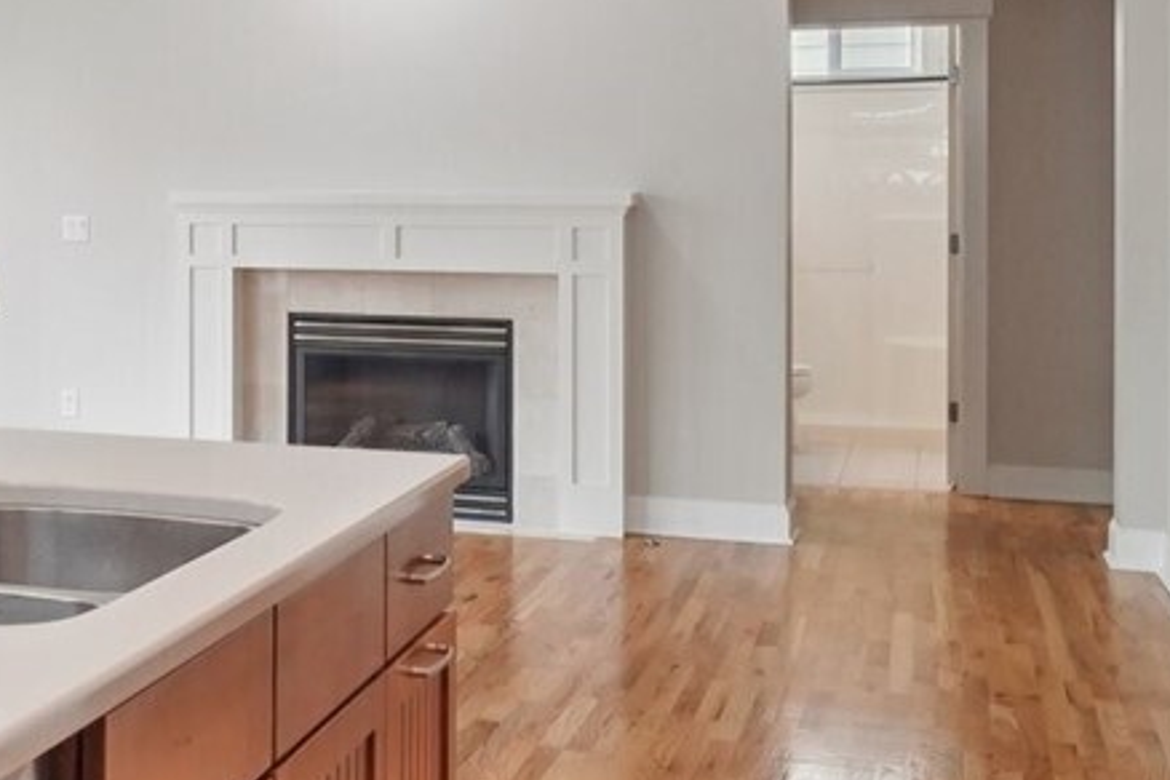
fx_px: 2015
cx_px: -375
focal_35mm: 62
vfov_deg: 21.8
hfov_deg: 26.9
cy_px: 252
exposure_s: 1/50
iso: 1600
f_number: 8
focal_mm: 16
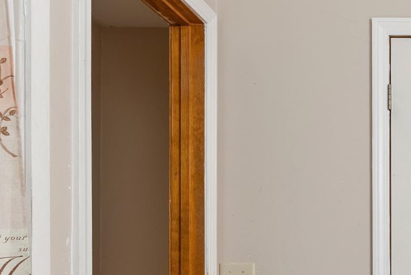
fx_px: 583
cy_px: 273
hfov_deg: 33.2
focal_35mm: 51
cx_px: 467
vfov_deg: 25.3
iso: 250
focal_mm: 16
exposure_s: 1/1.67
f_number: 9
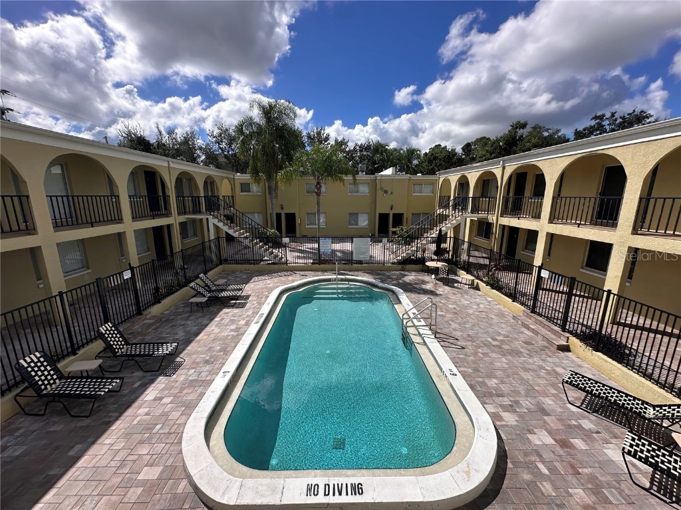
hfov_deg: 102.1
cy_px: 255
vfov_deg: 85.7
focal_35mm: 14
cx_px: 340
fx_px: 275
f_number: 2.2
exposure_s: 1/2959
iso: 50
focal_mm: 2.22
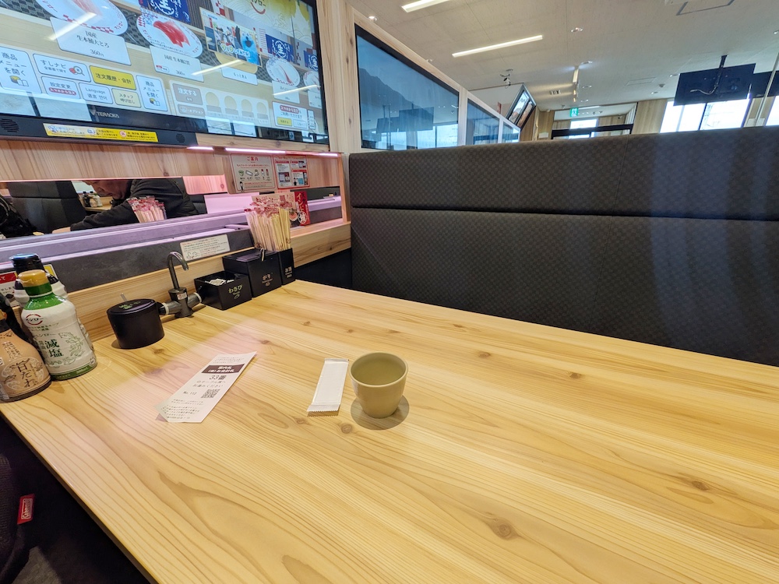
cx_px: 390
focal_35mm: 14
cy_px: 292
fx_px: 315
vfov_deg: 85.7
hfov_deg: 102.1
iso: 46
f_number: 2.2
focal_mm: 1.83
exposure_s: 1/140
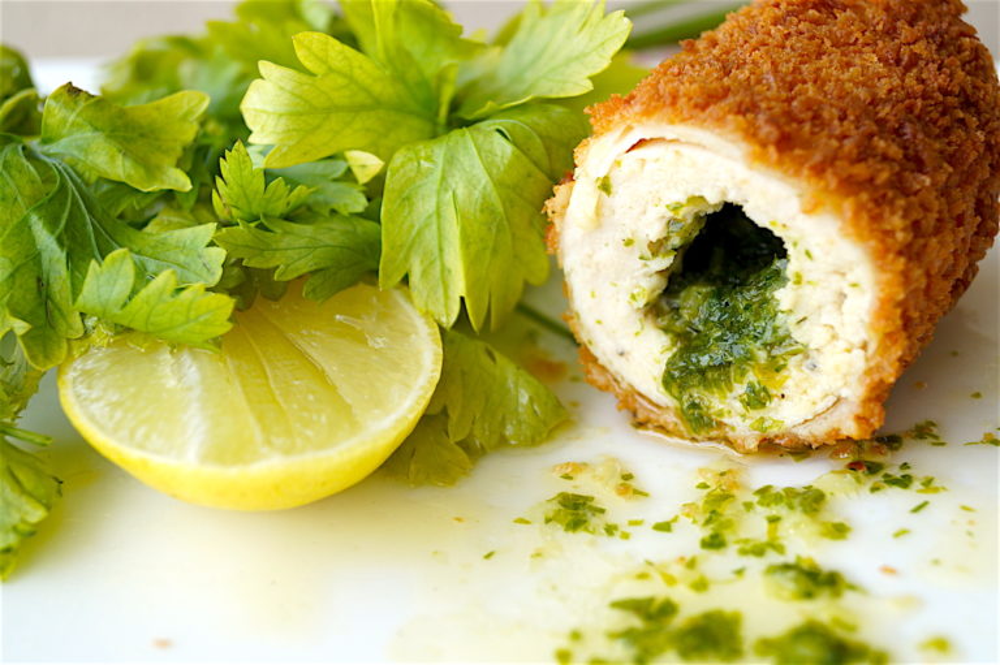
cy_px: 332
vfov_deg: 16.5
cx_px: 500
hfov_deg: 24.6
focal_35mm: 82
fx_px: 2290
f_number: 5.6
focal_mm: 55
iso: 160
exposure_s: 1/100
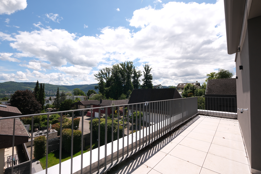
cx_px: 130
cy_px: 87
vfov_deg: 77.3
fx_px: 109
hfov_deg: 100.4
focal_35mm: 15
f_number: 7.1
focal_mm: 10
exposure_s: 1/480
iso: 200
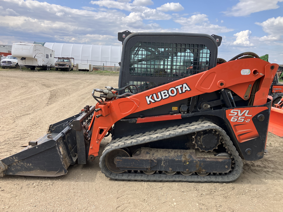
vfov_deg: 49.7
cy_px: 106
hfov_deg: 63.4
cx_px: 142
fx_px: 229
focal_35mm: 28
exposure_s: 1/1279
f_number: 1.8
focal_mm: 3.99
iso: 32
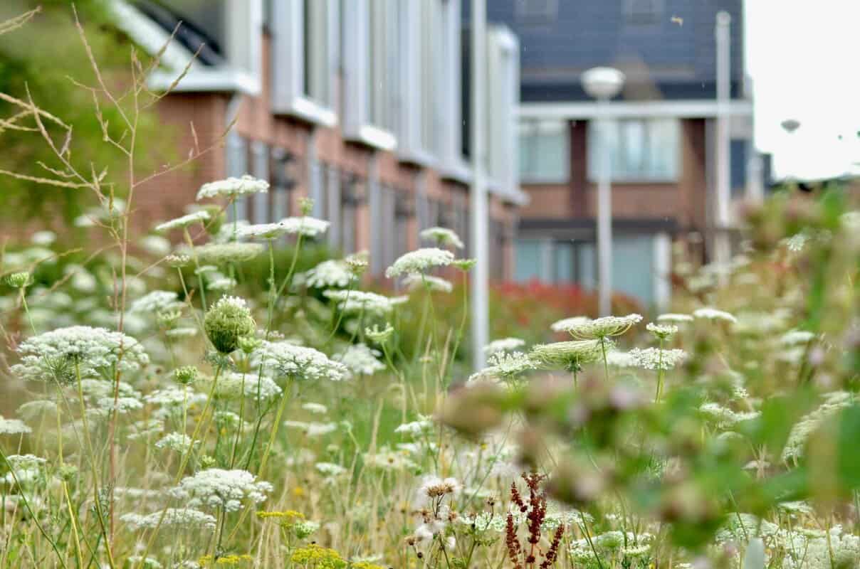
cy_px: 284
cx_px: 430
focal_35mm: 158
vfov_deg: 8.7
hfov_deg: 13.1
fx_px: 3755
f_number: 6.3
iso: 800
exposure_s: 1/640
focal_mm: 105
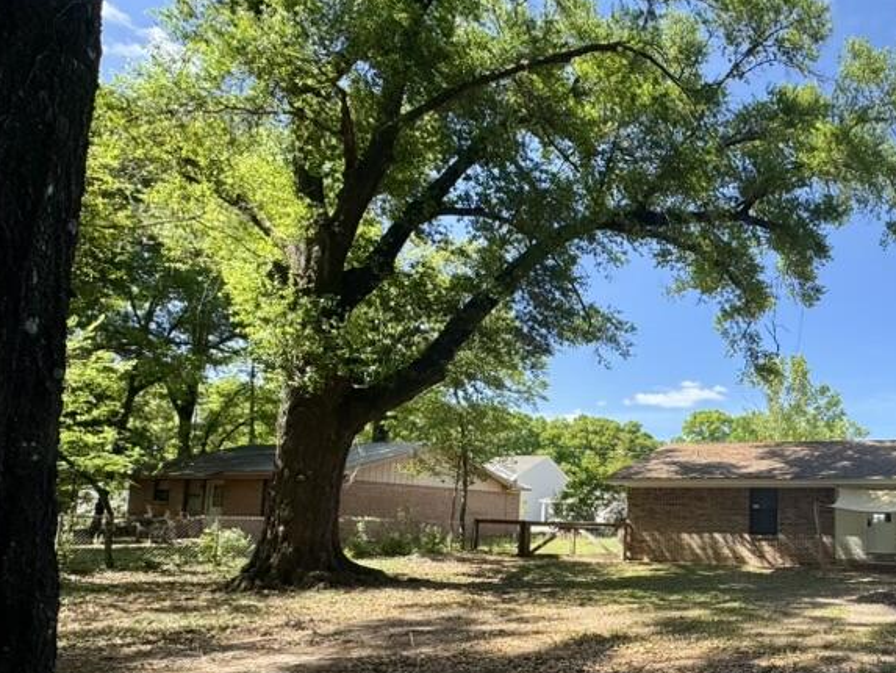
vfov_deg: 53.3
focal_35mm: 25
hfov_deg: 60.4
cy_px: 471
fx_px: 647
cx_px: 782
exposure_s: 1/944
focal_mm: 2.22
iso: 50
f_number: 2.2
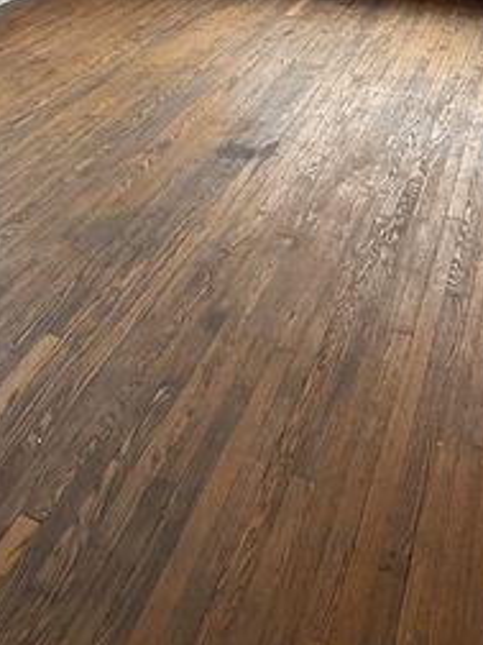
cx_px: 342
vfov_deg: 38.4
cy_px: -114
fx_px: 688
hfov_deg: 38.0
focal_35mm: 37
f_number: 2.2
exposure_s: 1/112
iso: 50
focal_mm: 2.22
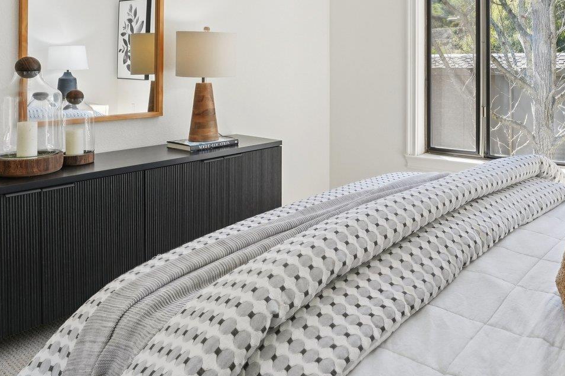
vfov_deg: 41.3
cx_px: 407
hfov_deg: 59.4
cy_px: 63
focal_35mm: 30
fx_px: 471
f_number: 9
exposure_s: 1/30
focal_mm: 14
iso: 640
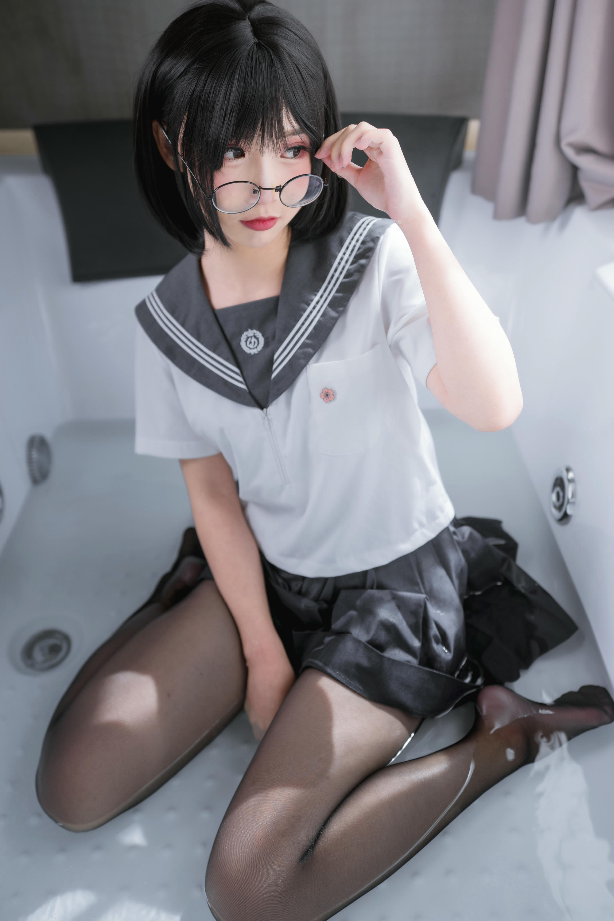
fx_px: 895
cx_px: 307
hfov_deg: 37.9
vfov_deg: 54.4
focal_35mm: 35
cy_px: 460
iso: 100
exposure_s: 1/60
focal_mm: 35
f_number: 2.8
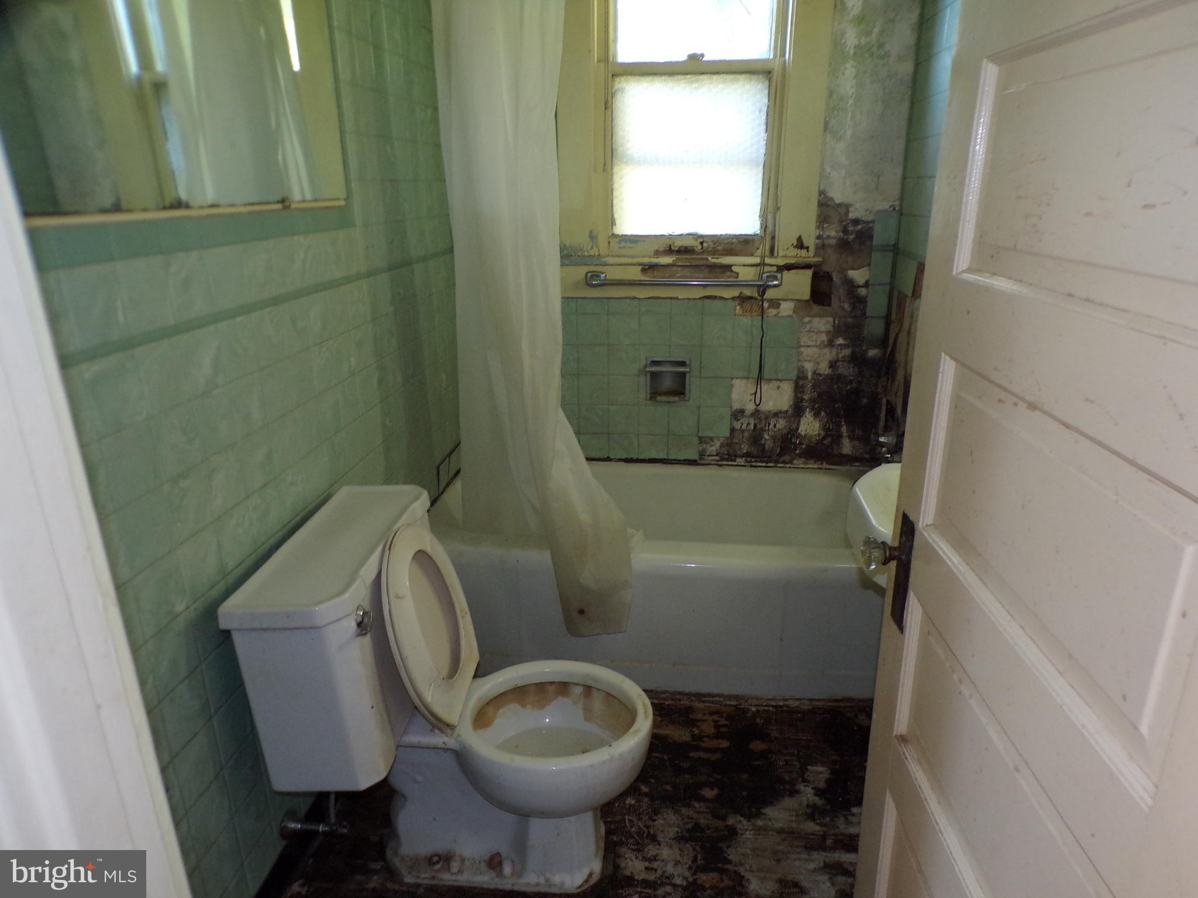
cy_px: 449
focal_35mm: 24
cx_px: 599
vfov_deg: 56.8
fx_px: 831
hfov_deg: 71.6
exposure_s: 1/34
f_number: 3
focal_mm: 4.3
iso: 200
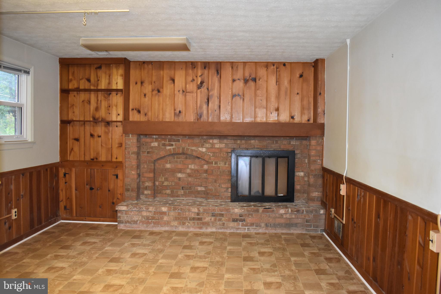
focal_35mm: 30
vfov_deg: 43.6
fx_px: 367
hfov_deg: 61.9
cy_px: 147
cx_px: 220
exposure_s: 1/125
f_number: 3.8
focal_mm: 20
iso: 1600
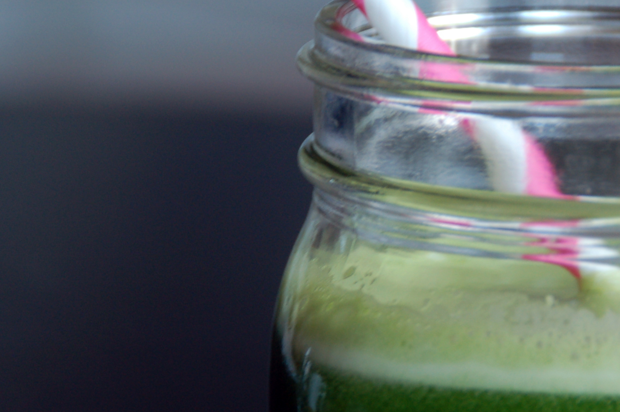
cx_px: 449
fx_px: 5538
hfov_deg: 6.4
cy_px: 163
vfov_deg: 4.3
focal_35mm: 322
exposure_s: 1/15
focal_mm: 125
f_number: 7.1
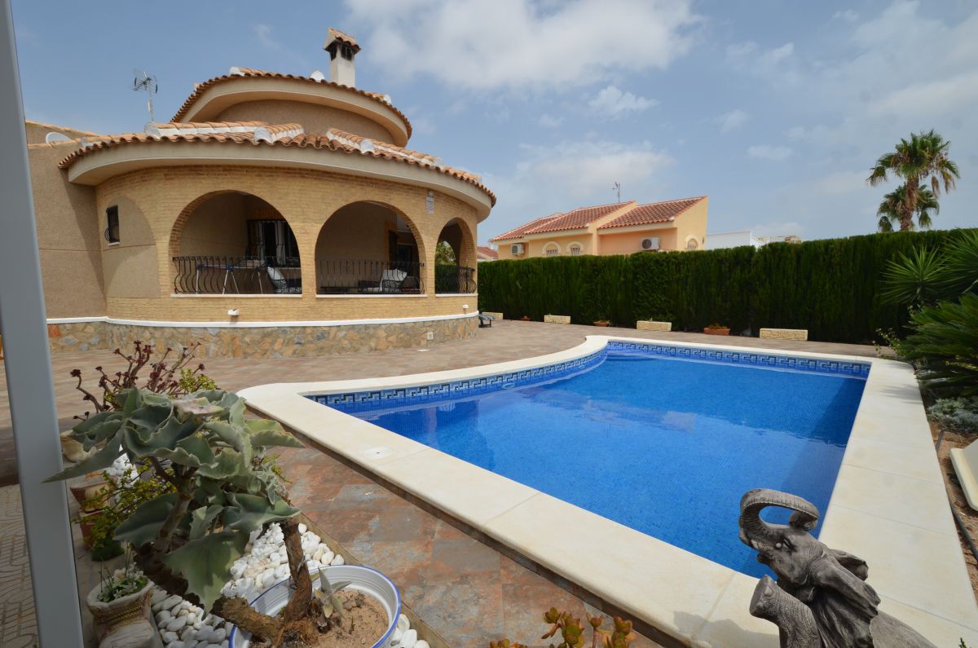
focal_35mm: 15
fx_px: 407
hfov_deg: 100.5
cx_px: 489
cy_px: 324
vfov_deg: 77.1
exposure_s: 1/320
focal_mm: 10
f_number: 9
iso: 100
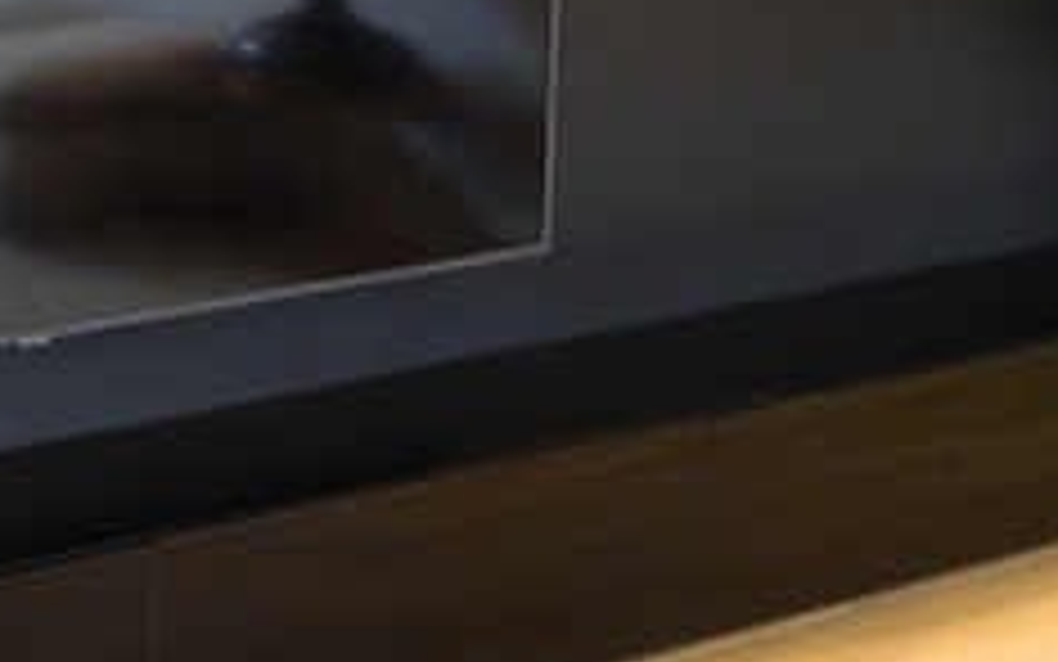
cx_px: -77
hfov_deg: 19.1
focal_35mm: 105
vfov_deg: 12.4
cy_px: 104
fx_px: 3028
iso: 100
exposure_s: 1/3
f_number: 4.5
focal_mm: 10
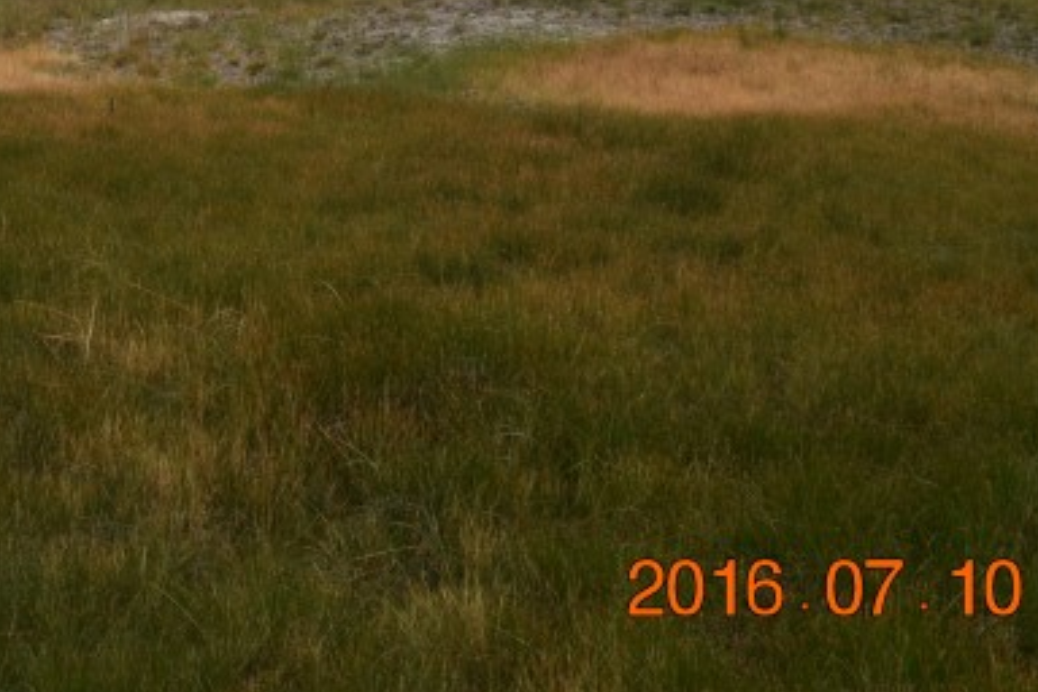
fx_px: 2076
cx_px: -100
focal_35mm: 72
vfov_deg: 17.8
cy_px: -195
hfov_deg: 26.0
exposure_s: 1/200
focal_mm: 18
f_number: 9
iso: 100
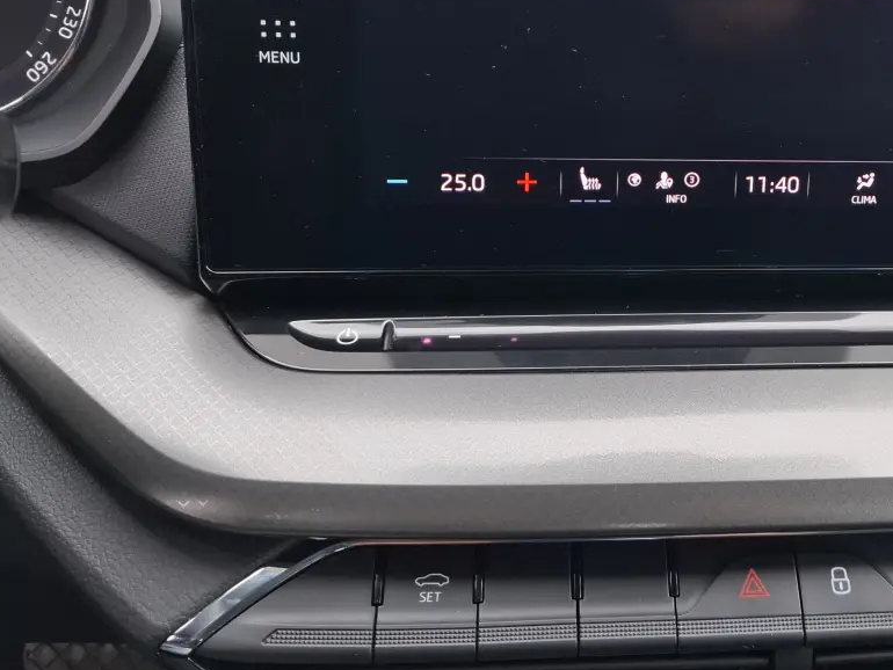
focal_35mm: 43
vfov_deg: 33.1
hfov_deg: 42.2
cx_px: 696
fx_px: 1110
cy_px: 189
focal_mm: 5.54
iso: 50
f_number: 1.8
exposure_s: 1/127
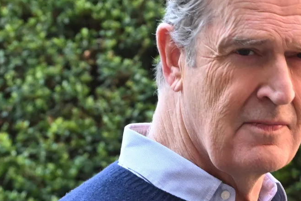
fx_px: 2156
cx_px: 242
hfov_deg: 8.0
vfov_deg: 5.3
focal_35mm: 258
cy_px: 67
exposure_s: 1/250
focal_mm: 94
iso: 1000
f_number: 5
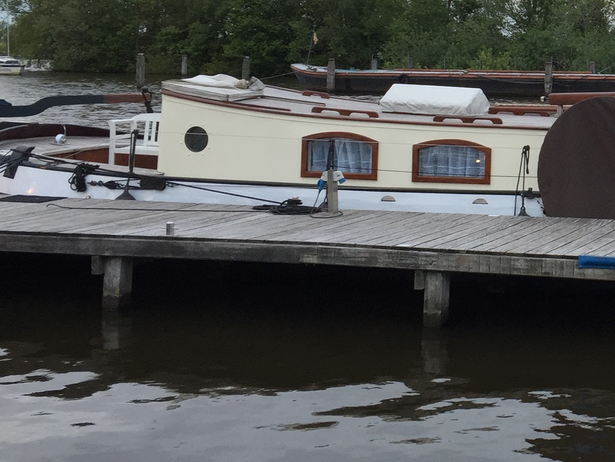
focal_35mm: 67
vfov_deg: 21.7
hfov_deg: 26.3
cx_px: 705
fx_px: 1191
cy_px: 96
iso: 40
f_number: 2.2
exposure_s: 1/50
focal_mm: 4.15
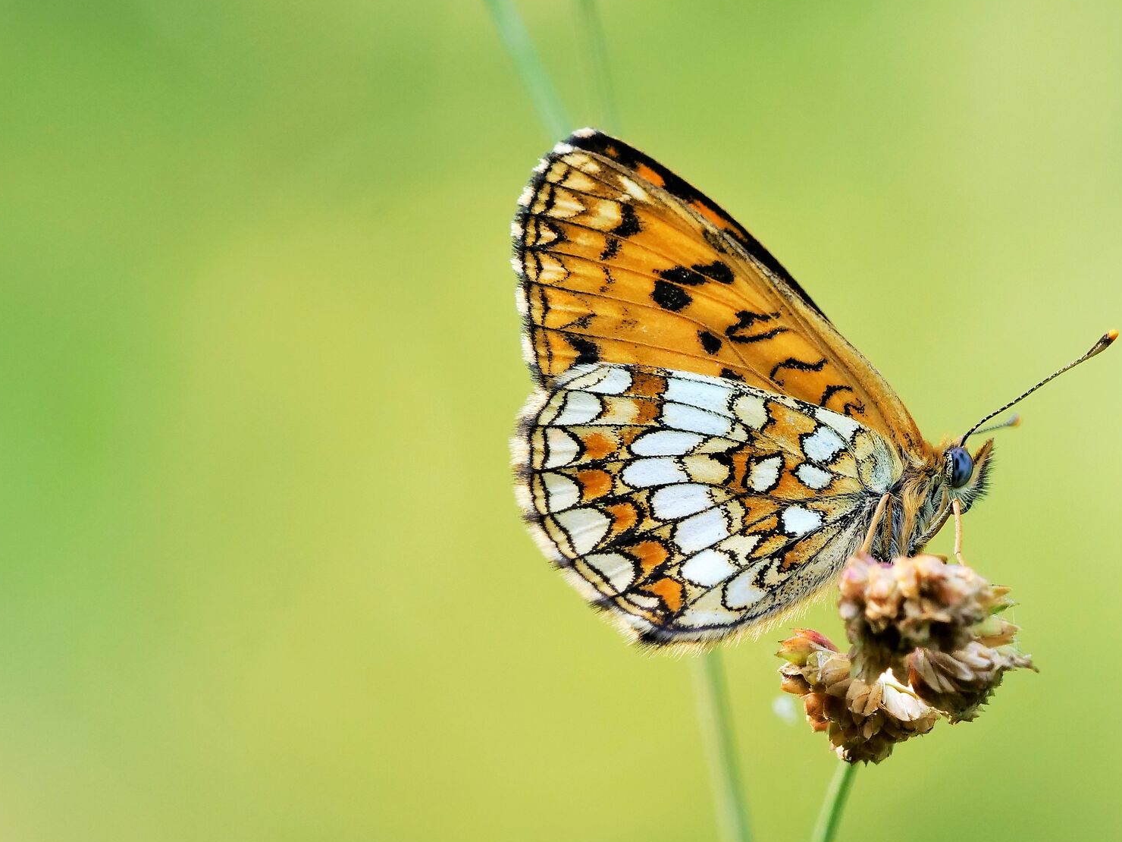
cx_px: 889
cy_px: 454
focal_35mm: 1297
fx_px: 42039
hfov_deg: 1.5
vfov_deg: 1.1
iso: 800
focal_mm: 400
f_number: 8
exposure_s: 1/100
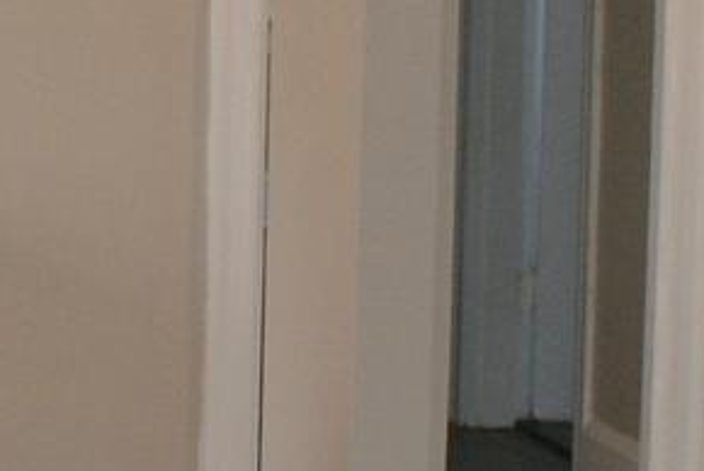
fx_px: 3739
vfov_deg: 7.2
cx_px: 95
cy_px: 104
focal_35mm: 191
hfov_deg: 10.7
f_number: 5.6
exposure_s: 1/80
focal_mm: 18
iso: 400
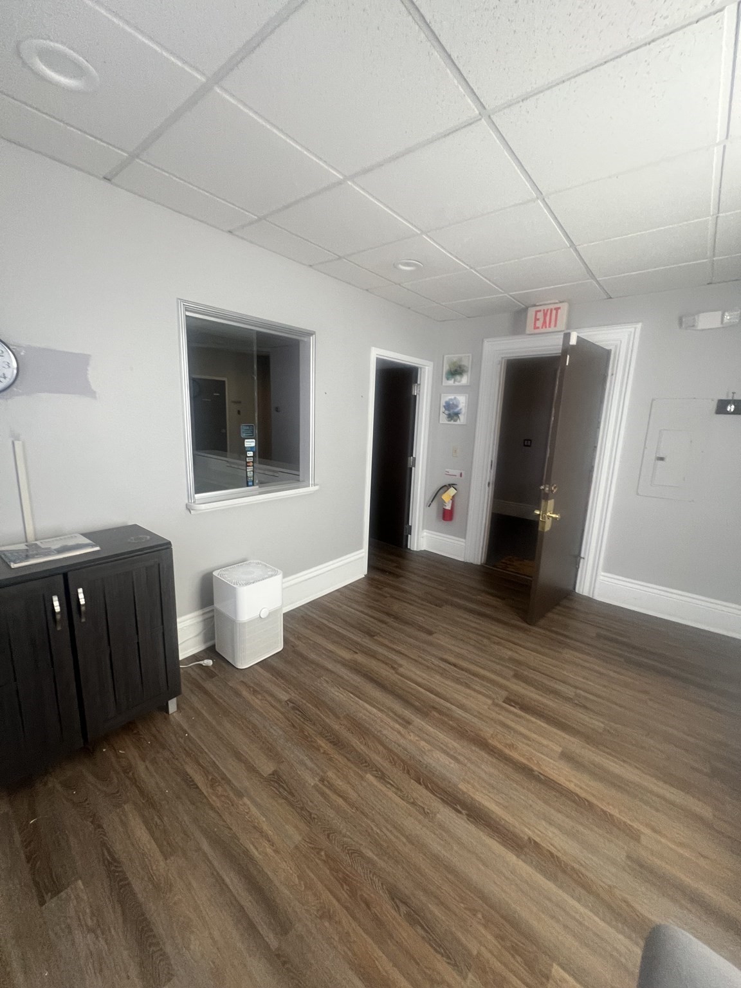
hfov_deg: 89.9
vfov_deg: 106.2
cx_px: 370
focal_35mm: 13
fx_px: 371
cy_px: 494
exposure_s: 1/99
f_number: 1.8
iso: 160
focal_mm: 1.57
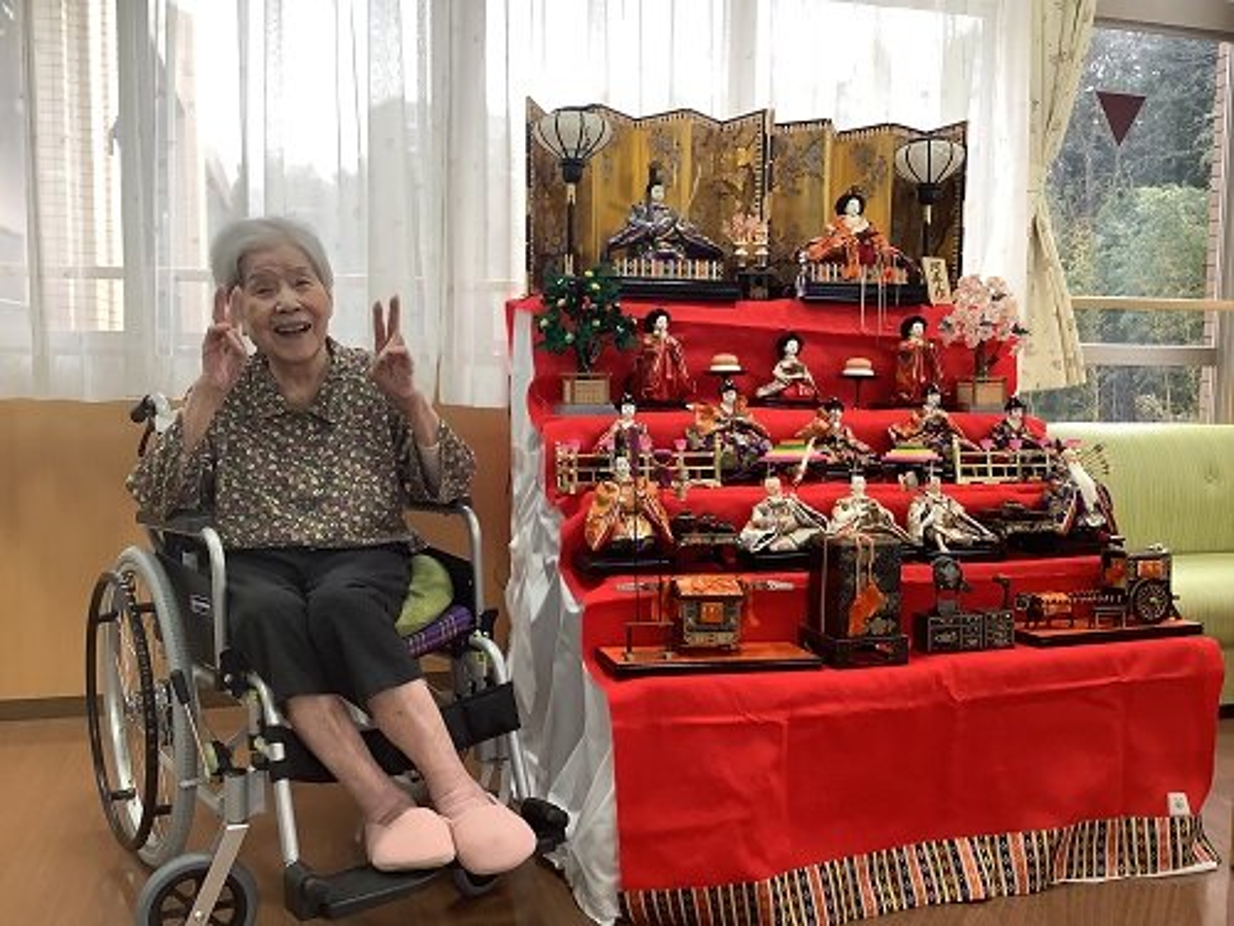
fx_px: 1105
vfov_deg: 45.4
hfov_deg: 58.4
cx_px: 617
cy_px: 463
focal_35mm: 31
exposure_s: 1/60
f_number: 2.4
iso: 50
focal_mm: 3.3
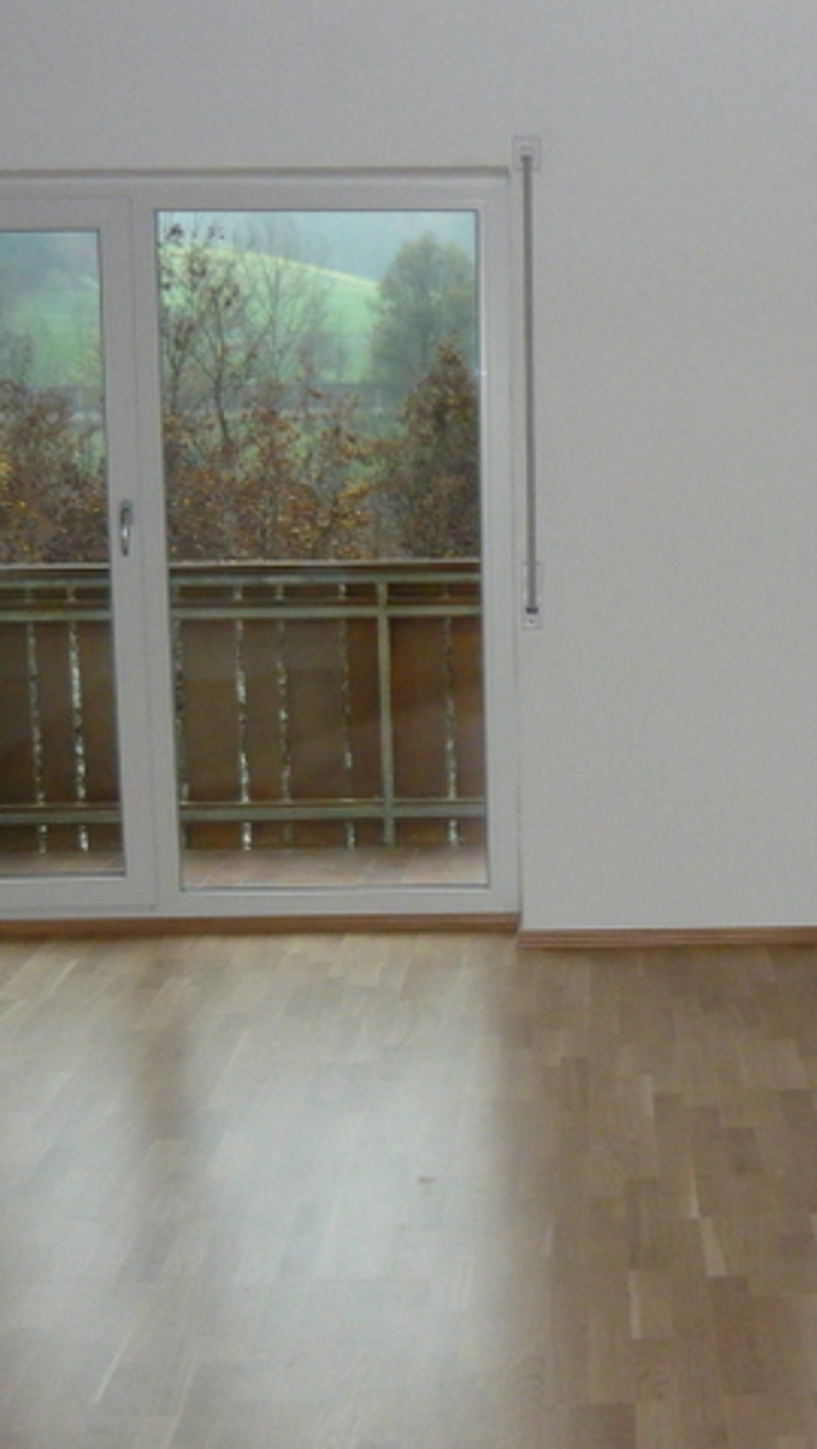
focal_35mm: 60
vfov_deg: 34.8
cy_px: 811
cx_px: 844
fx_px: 2307
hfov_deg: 19.4
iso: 320
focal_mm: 5.5
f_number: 2.8
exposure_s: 1/30
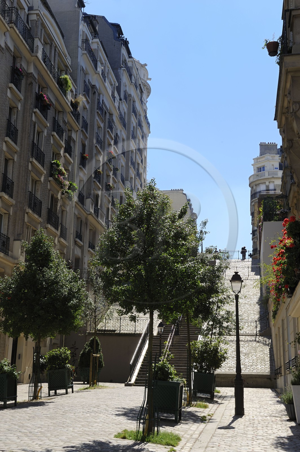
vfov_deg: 43.6
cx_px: 150
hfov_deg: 29.8
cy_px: 226
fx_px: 563
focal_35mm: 45
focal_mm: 45
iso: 200
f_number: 13
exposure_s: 1/160
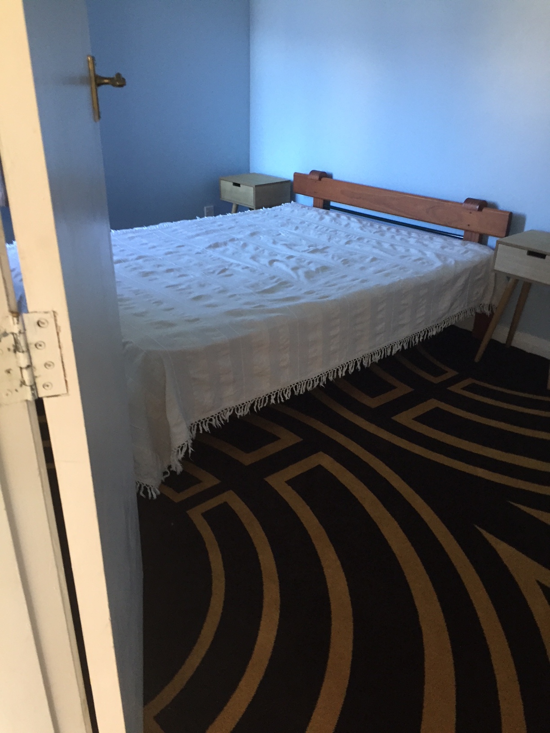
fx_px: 614
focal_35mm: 29
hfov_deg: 48.2
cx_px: 275
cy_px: 366
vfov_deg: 61.7
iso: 160
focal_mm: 4.15
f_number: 2.2
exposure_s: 1/33
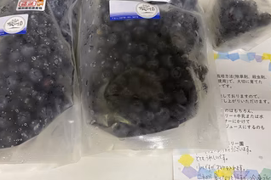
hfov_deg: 55.8
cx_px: 132
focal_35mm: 34
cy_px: 76
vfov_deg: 38.8
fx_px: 256
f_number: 1.8
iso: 100
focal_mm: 4.25
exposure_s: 1/50
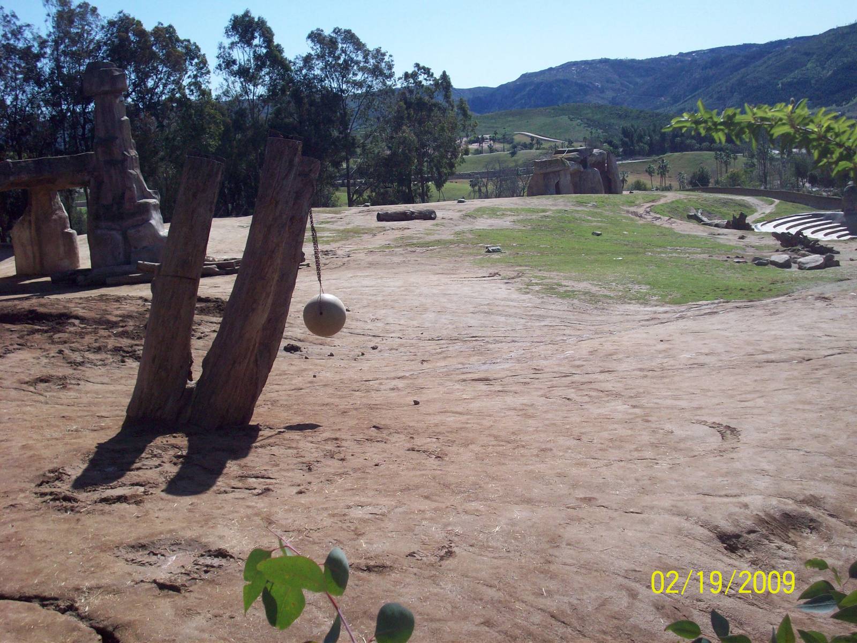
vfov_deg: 31.5
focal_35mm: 46
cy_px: 322
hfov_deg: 41.2
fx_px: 1139
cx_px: 428
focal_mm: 7.6
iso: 80
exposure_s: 1/357
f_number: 6.3
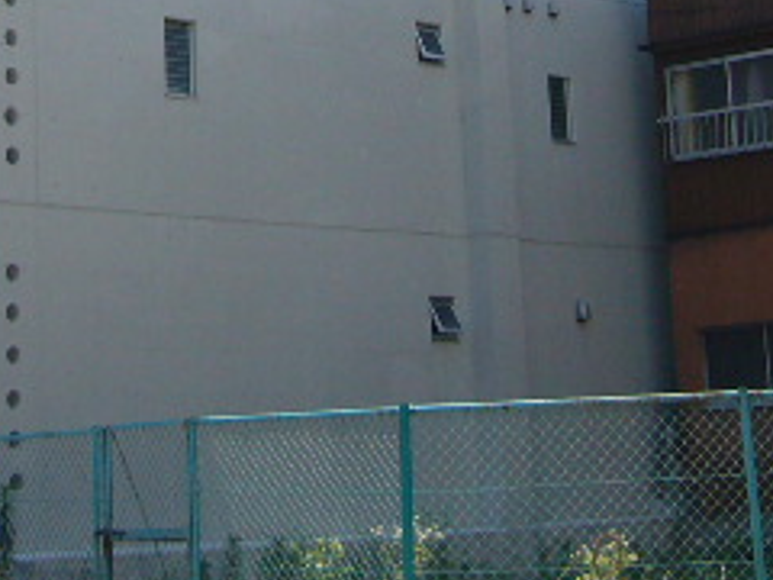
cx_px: 216
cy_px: -145
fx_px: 2322
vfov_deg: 13.8
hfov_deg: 18.8
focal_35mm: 104
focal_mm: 4.6
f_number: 5.6
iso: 80
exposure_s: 1/250
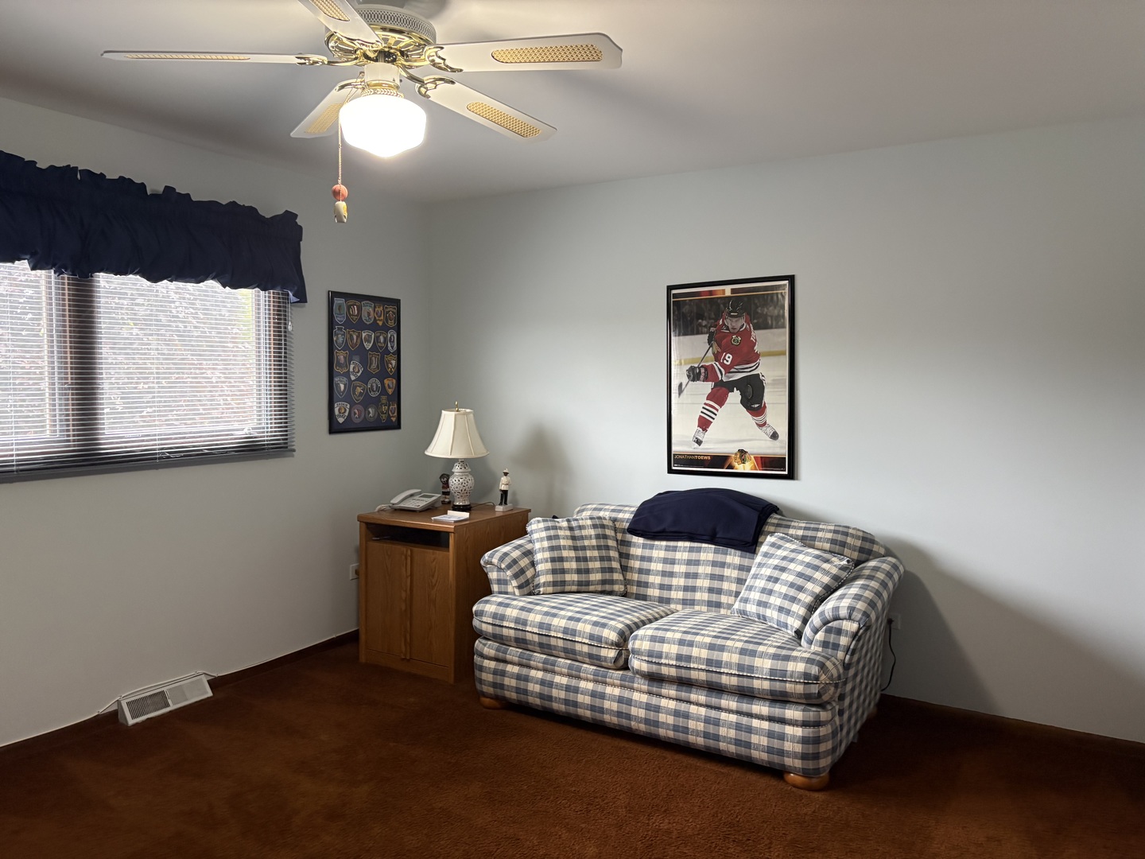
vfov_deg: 53.1
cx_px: 572
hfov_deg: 67.3
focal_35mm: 26
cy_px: 430
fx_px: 860
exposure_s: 1/60
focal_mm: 5.96
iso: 250
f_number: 1.6
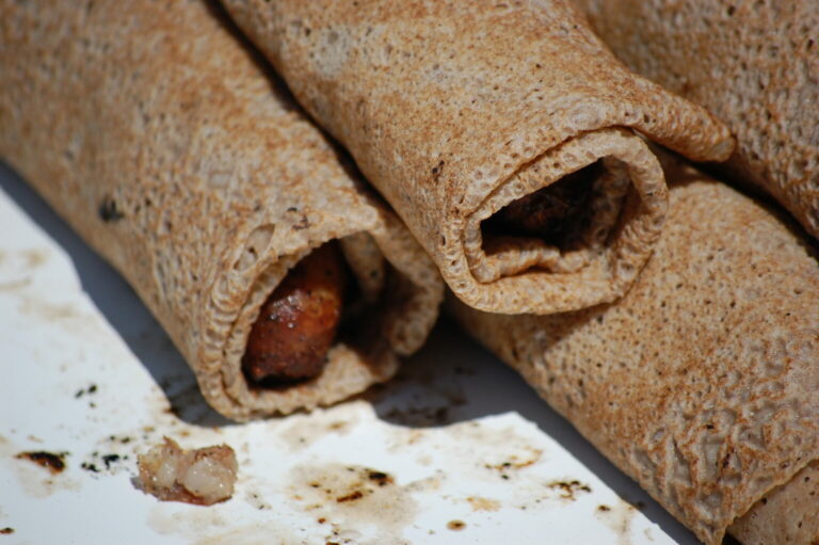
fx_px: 6820
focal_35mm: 300
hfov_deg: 6.9
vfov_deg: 4.6
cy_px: 272
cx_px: 410
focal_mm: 200
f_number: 5.6
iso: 320
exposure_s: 1/2000
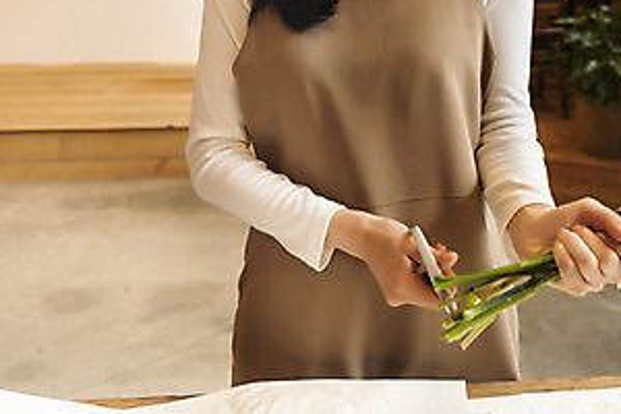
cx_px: 413
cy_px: 2
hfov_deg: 40.6
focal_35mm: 48
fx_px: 828
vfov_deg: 26.6
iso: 400
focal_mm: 24
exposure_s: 1/100
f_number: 3.2
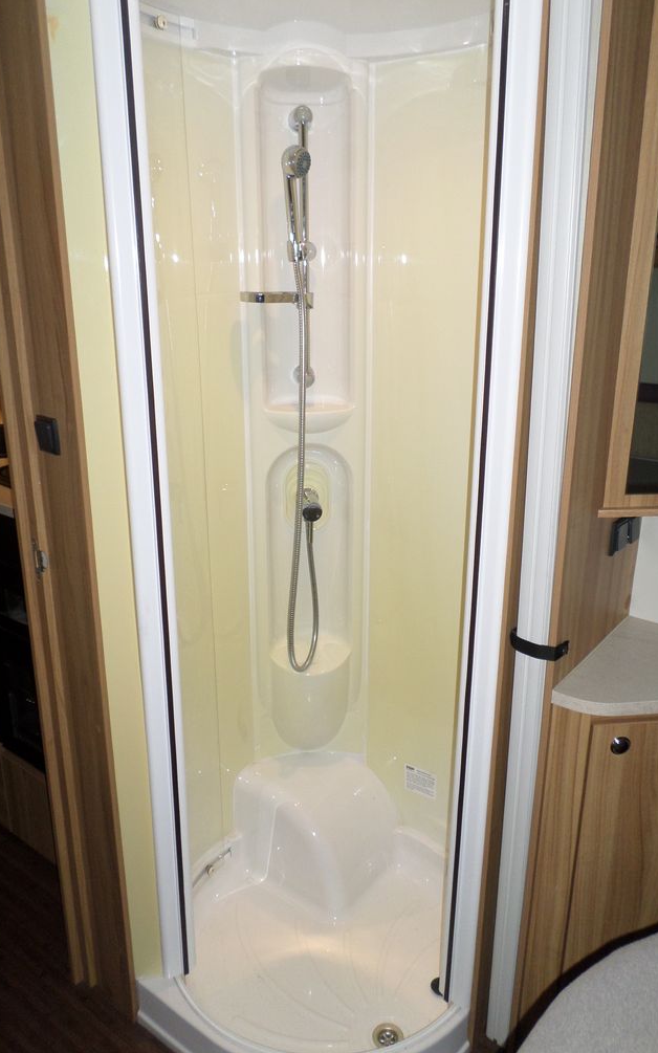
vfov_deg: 68.4
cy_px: 518
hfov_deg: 46.0
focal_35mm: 27
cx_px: 336
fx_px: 775
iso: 100
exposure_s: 1/30
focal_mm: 4.5
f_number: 2.5
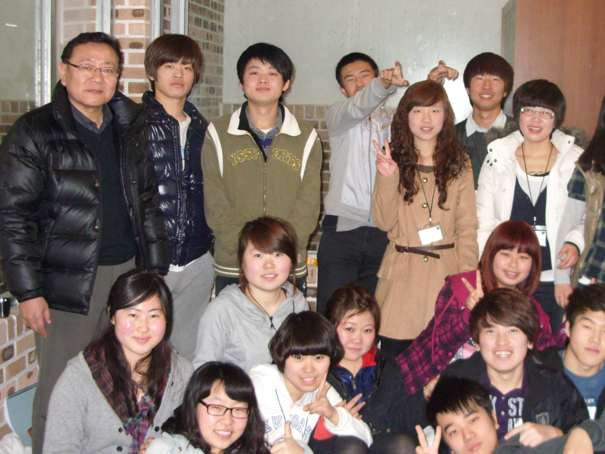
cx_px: 404
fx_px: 1206
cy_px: 221
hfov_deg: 28.0
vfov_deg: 21.3
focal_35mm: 69
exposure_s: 1/42
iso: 400
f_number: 2.9
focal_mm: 7.6
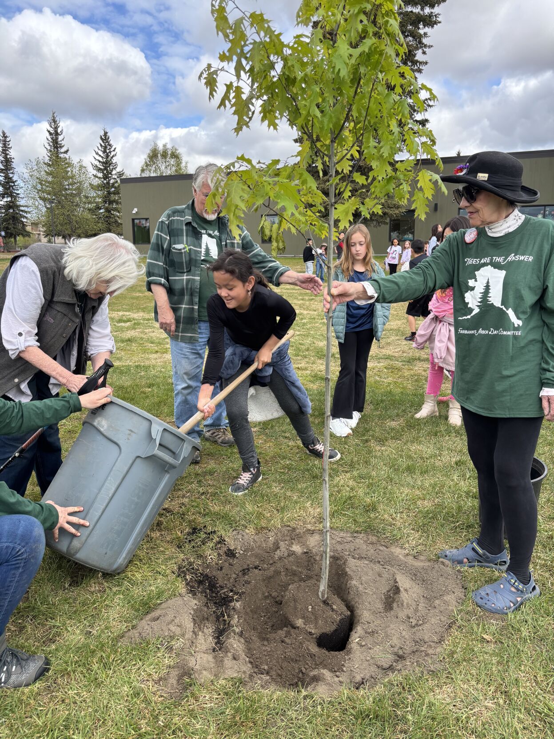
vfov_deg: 67.3
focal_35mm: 26
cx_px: 277
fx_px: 555
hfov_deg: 53.1
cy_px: 370
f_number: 1.6
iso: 50
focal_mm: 5.96
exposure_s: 1/872
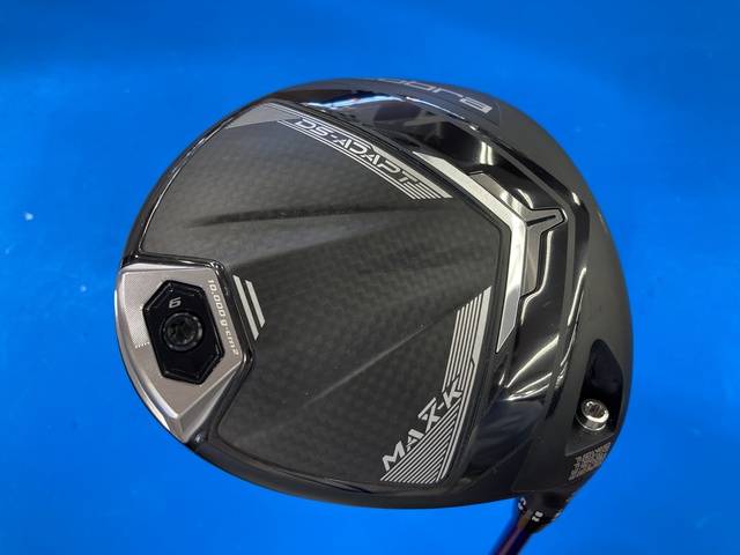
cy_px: 278
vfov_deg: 49.7
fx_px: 599
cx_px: 370
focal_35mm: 28
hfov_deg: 63.4
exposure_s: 1/50
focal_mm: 3.99
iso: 80
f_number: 1.8
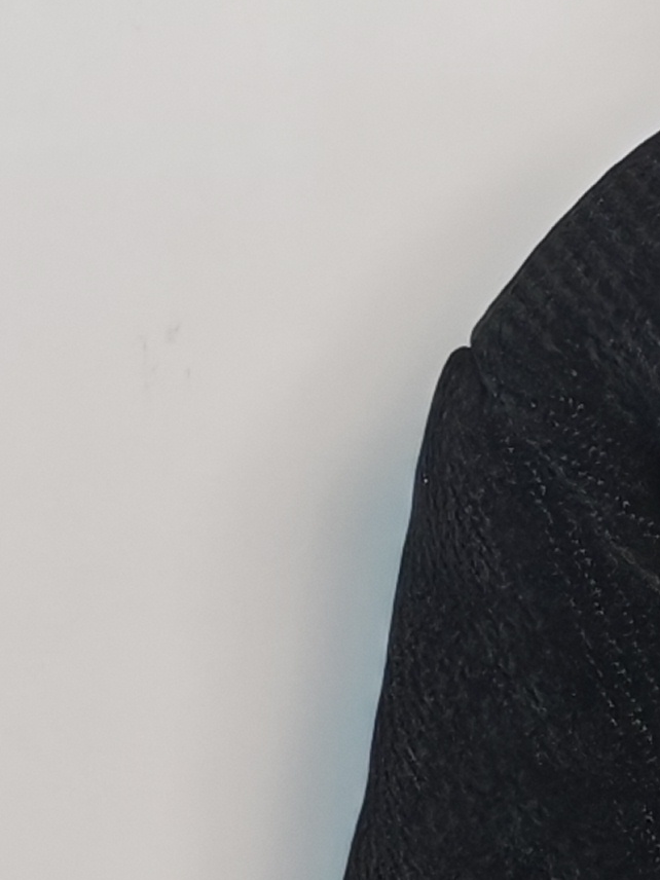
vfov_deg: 10.0
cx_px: 1283
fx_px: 4500
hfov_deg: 8.0
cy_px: 1987
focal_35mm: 177
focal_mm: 5.52
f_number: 1.95
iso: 125
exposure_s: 1/50
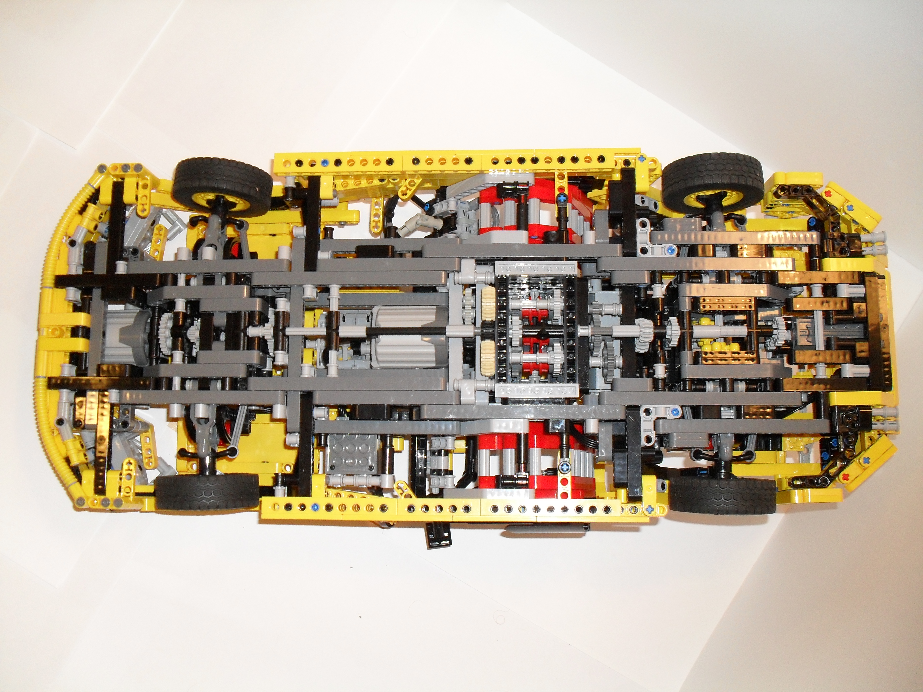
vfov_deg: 40.7
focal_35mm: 35
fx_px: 933
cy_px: 346
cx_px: 462
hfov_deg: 52.6
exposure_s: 1/45
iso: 200
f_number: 3.2
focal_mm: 6.3
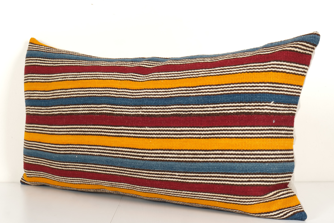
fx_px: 547
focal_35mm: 59
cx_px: 160
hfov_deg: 33.9
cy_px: 111
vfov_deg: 23.0
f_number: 10
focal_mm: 30.2
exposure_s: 1/160
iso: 80
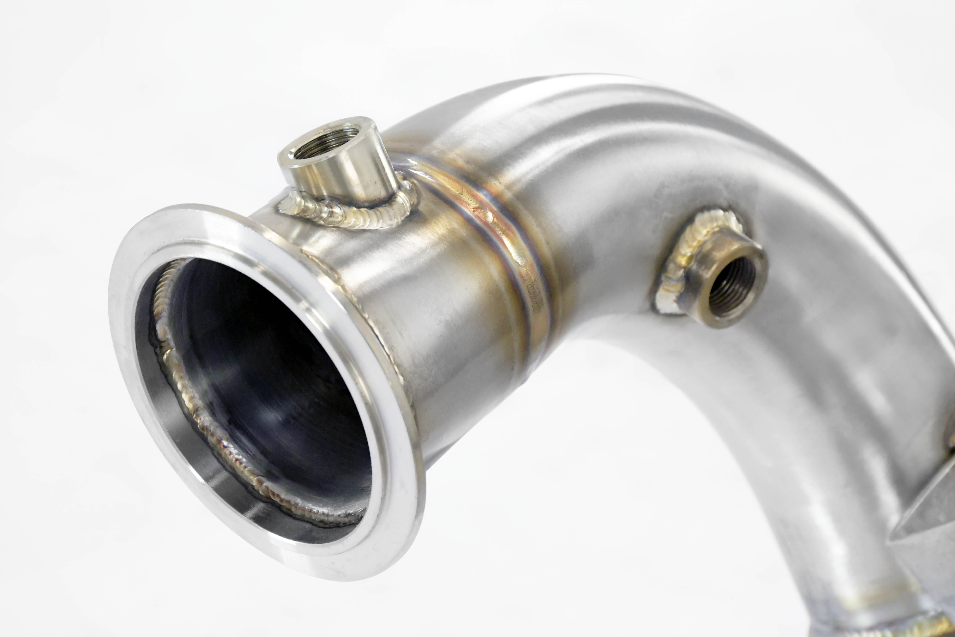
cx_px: 478
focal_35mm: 112
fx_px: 2971
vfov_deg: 12.2
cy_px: 318
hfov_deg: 18.3
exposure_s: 1/200
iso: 3200
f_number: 10
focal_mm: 75
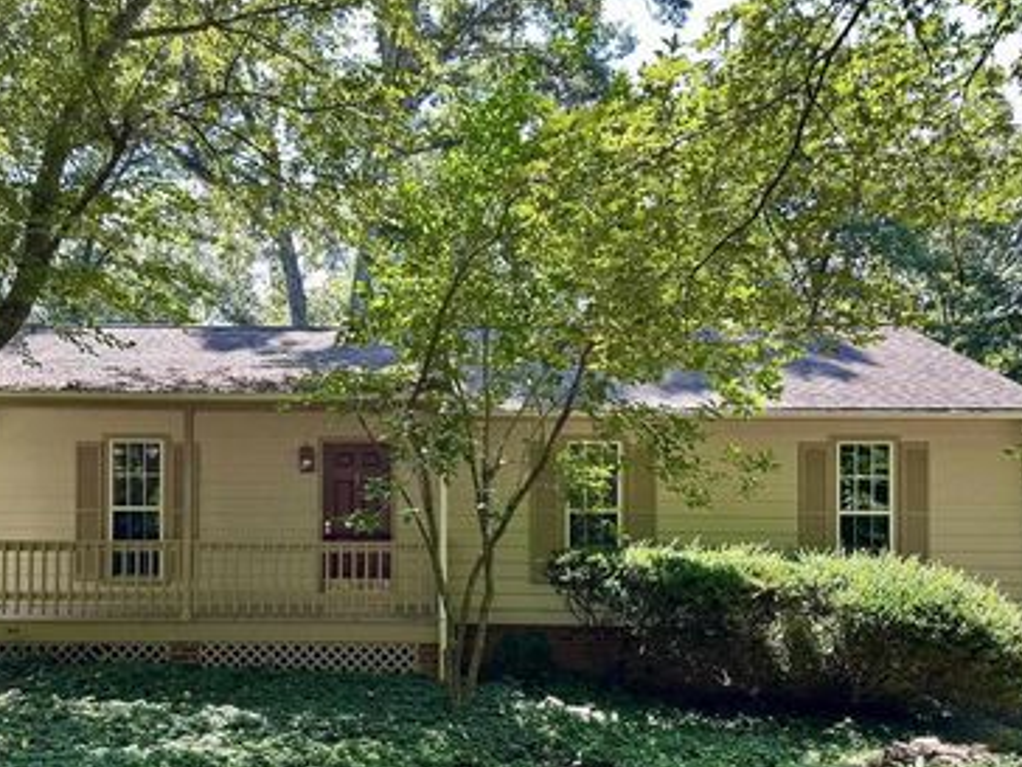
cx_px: 396
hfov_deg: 54.8
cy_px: 493
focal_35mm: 33
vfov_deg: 42.5
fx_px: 974
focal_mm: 6.86
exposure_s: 1/331
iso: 80
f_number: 1.78
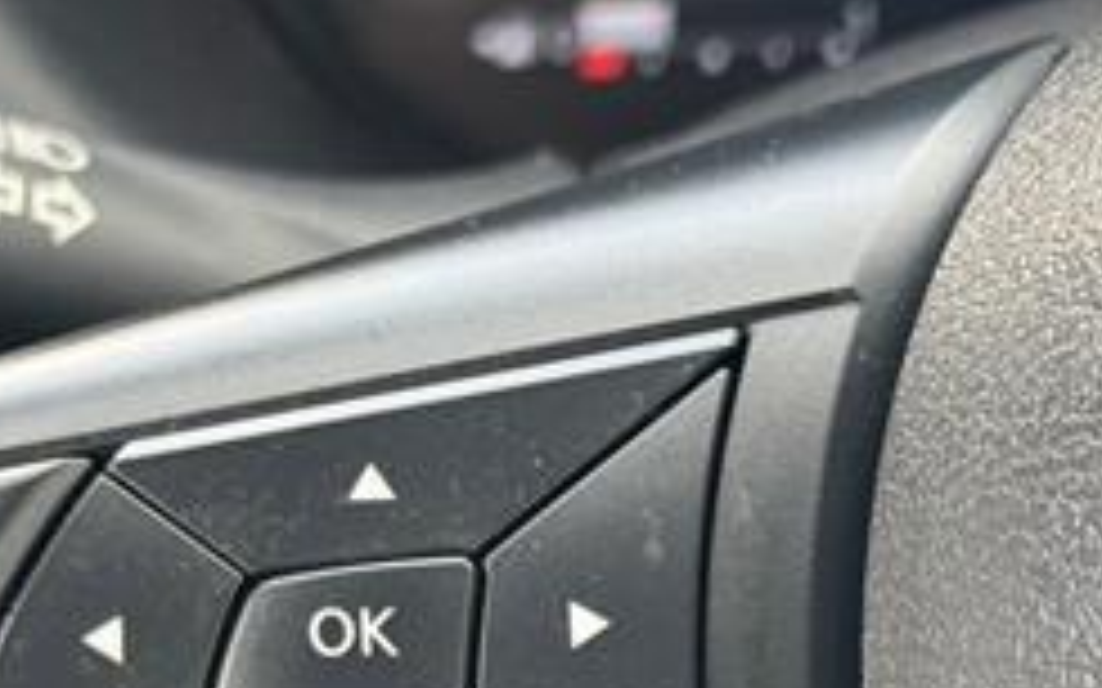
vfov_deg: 9.8
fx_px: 3993
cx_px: 31
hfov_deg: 15.5
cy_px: 715
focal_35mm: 133
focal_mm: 6.76
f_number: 1.78
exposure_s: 1/60
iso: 100
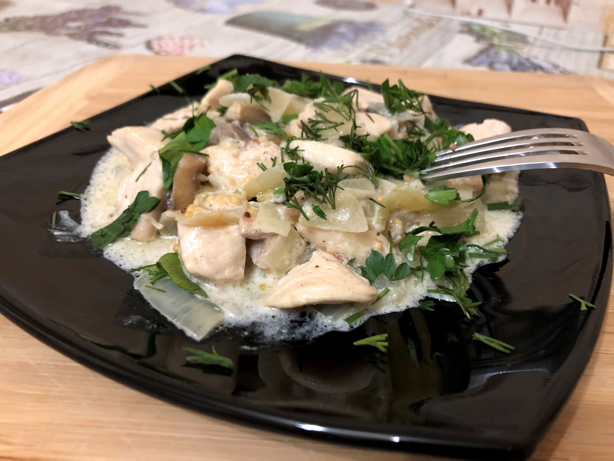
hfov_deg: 63.4
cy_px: 230
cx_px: 307
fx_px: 497
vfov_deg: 49.8
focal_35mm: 28
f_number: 1.8
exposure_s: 1/5
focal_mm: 3.99
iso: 100
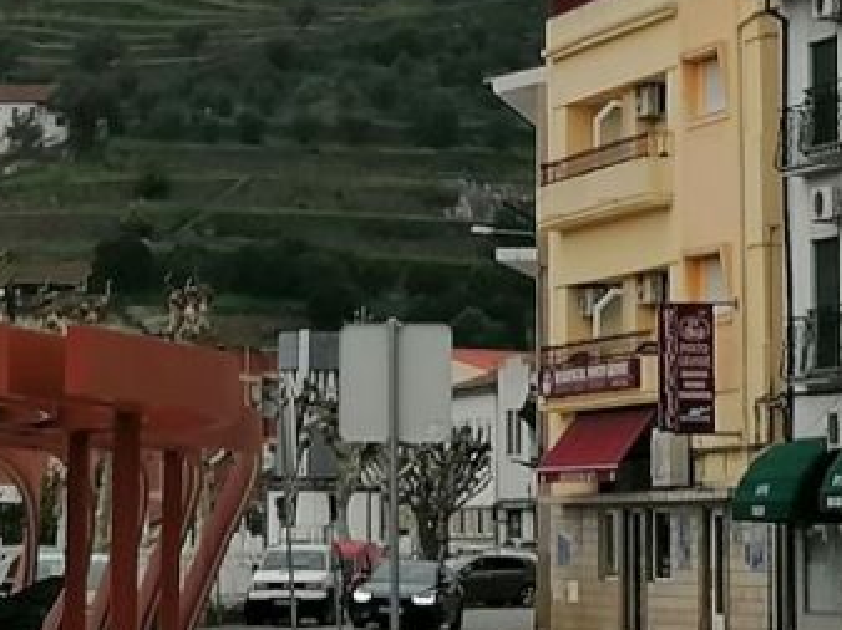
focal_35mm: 182
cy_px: -311
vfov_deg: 8.0
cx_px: 239
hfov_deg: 10.9
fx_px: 4424
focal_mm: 4.75
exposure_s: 1/620
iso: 50
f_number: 1.8
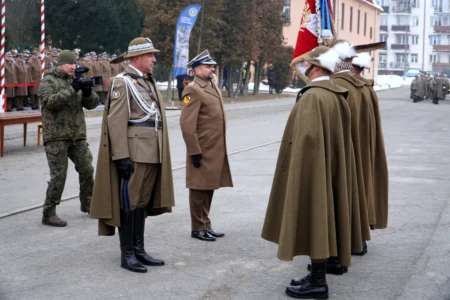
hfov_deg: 40.0
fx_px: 619
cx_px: 225
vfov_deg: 27.3
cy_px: 150
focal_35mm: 50
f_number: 4
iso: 100
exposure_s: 1/160
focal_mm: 33
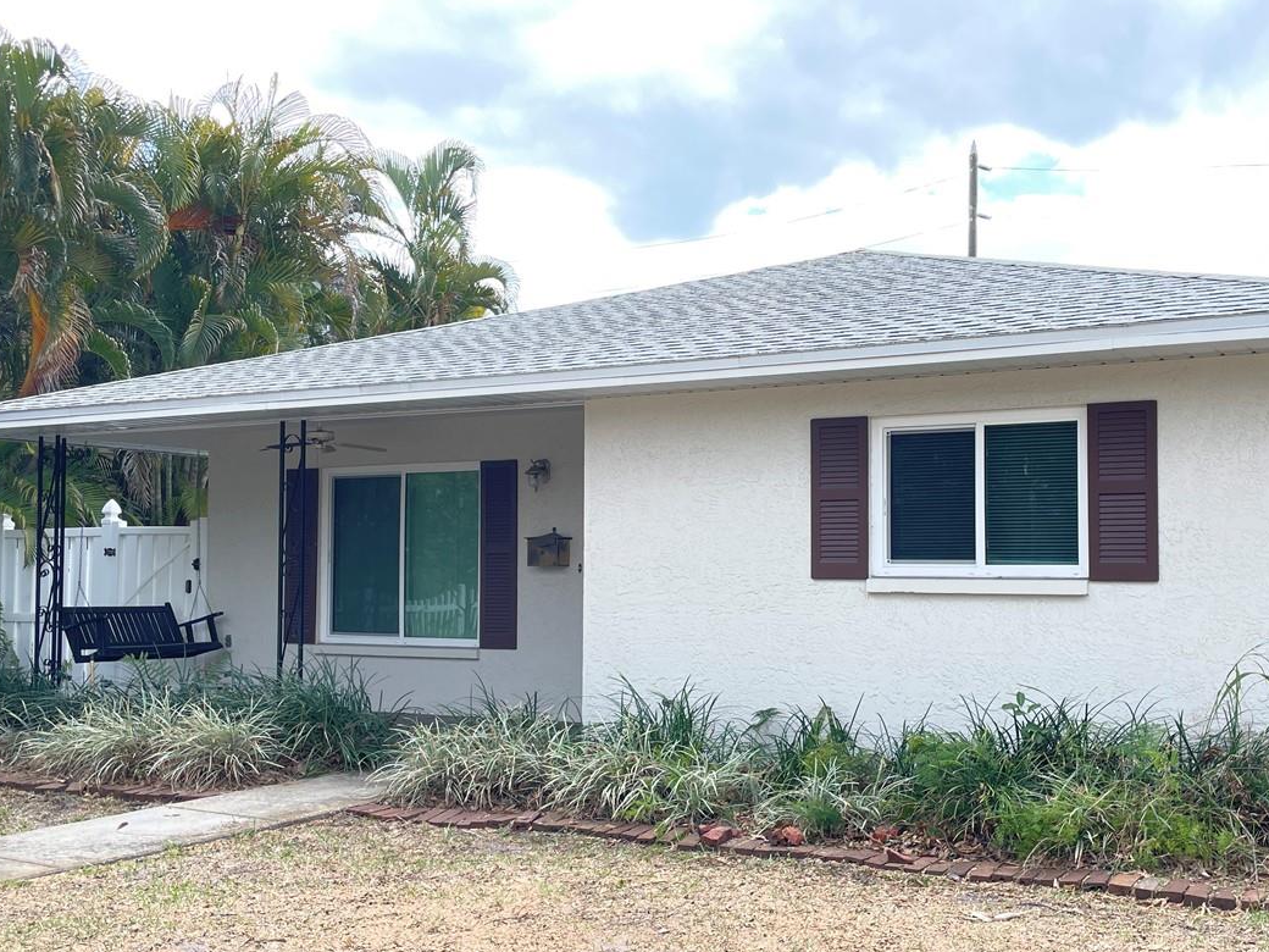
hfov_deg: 46.5
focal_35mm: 40
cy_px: 517
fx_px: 1466
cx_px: 768
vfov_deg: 35.9
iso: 32
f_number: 1.6
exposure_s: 1/587
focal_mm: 4.2
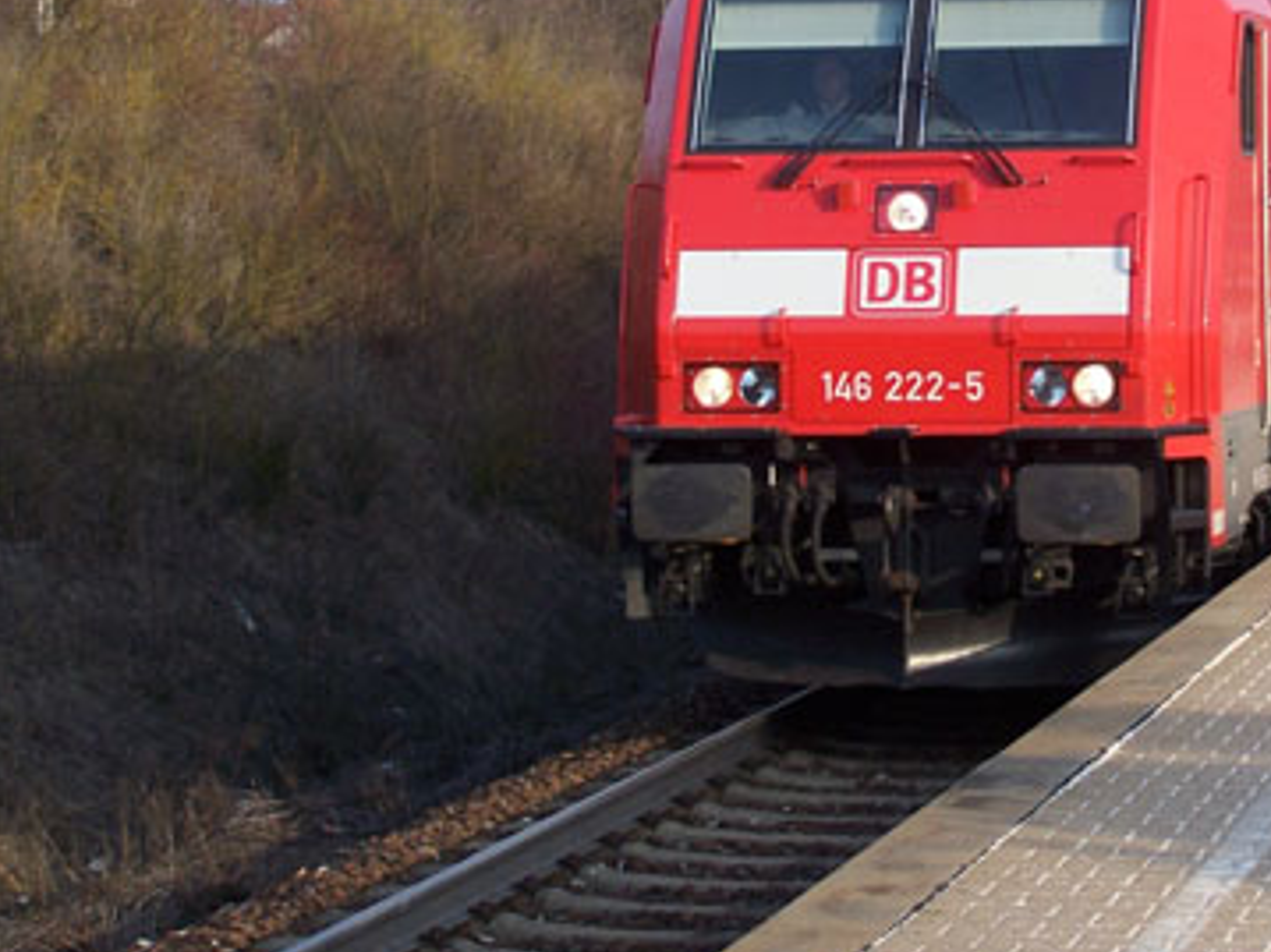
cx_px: 1039
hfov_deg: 16.3
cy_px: 244
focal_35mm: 120
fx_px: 4405
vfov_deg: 12.3
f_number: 3.2
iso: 80
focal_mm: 11.1
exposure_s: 1/500
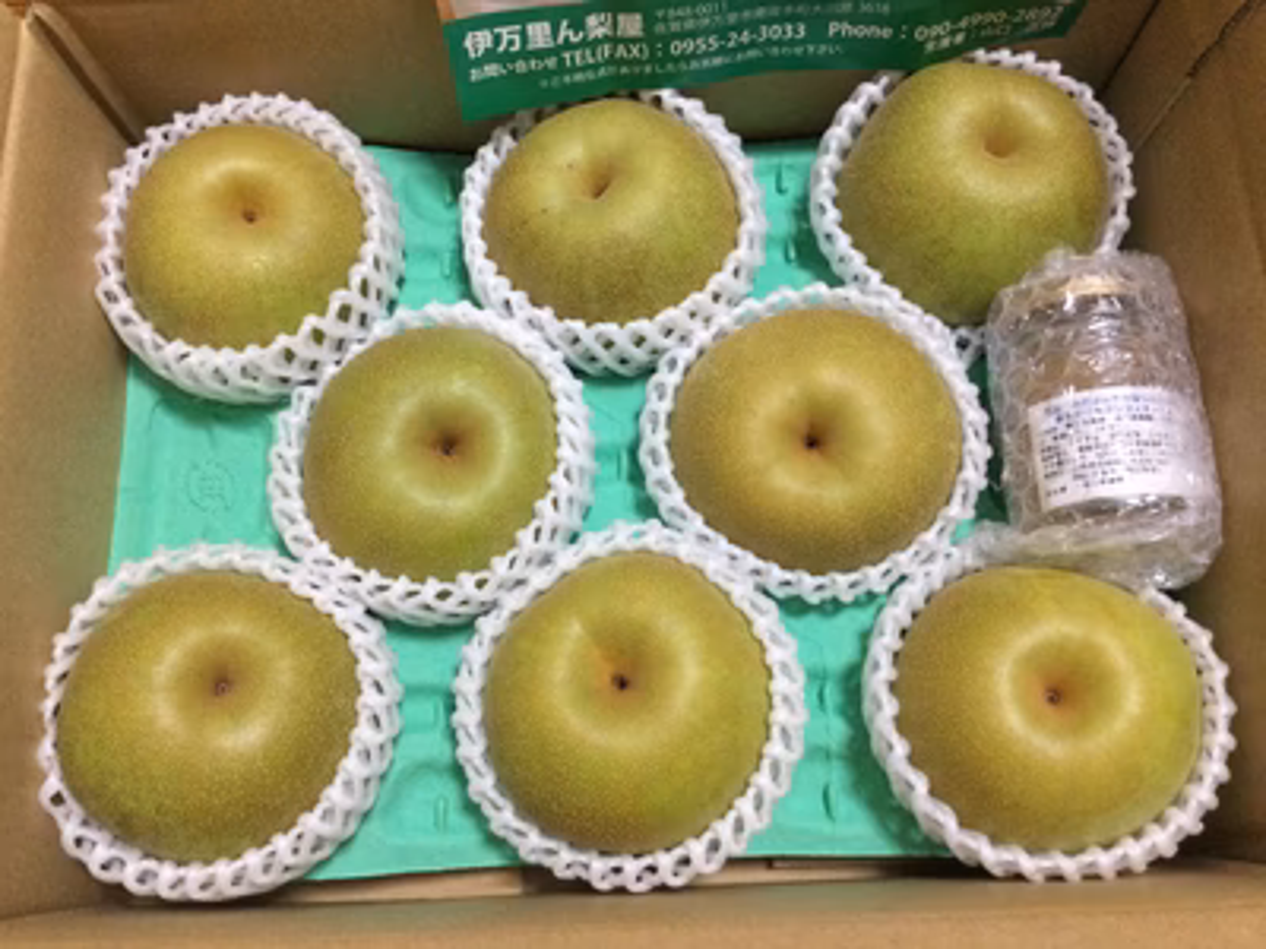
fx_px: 1134
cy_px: 474
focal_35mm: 31
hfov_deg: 58.4
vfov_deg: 45.4
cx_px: 633
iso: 200
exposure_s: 1/33
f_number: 2.4
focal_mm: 3.3
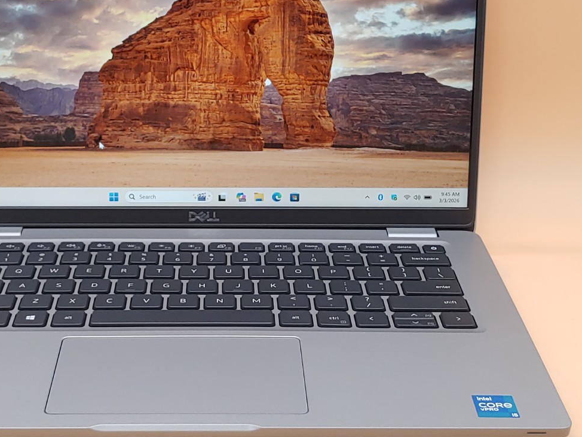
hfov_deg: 28.4
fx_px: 1144
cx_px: 203
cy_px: 168
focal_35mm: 68
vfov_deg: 21.6
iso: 50
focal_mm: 4.36
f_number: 1.8
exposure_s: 1/60
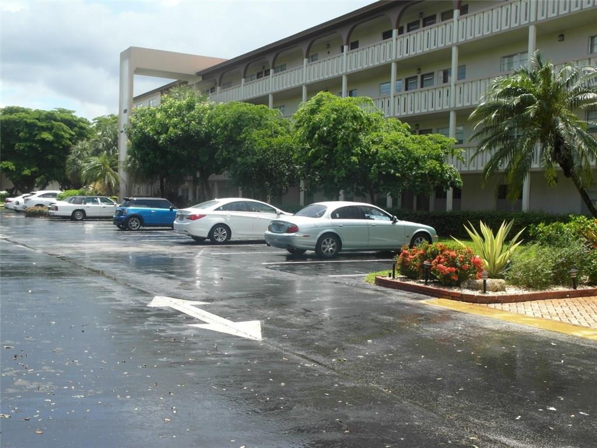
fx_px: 724
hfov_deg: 44.8
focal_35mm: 42
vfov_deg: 34.3
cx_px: 298
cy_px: 224
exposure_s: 1/350
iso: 80
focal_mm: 9.1
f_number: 4.4
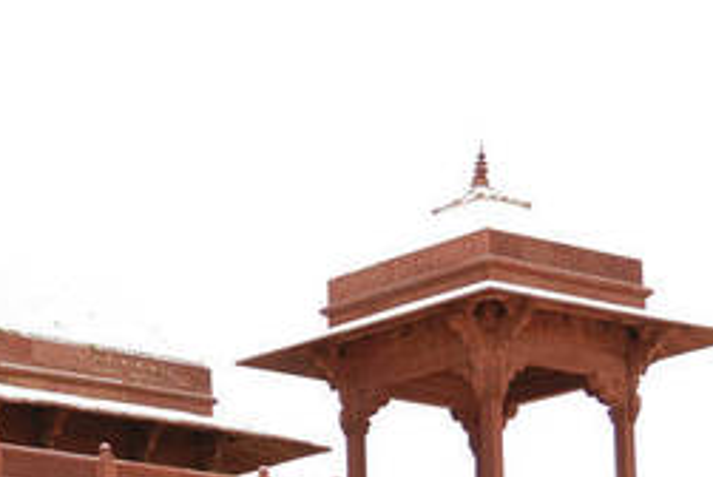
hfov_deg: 16.1
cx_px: -179
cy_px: 554
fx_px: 2407
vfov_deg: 11.1
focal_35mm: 121
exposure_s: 1/100
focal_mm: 29
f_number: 5
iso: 100
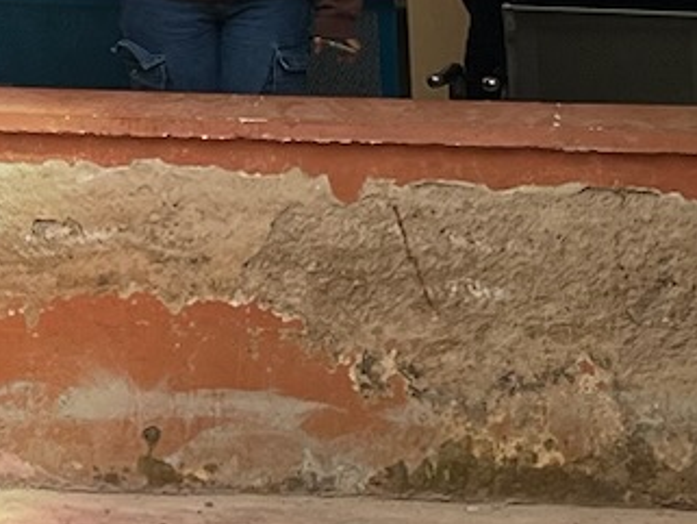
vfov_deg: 8.9
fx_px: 3344
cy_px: 83
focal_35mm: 166
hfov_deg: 11.8
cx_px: 24
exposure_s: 1/920
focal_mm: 5.1
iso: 50
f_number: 1.6
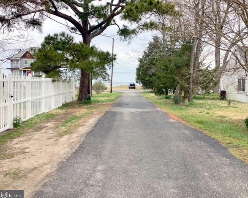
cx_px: 126
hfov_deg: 54.2
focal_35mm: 33
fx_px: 242
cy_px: 100
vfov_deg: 44.5
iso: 25
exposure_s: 1/401
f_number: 2.4
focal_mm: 3.3
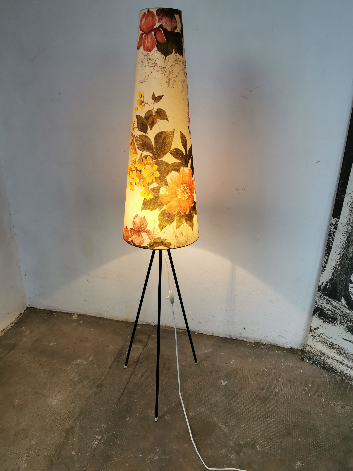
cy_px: 236
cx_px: 176
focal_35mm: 27
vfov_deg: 65.3
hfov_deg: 51.4
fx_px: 367
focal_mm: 5.56
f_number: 1.6
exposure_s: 1/100
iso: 80
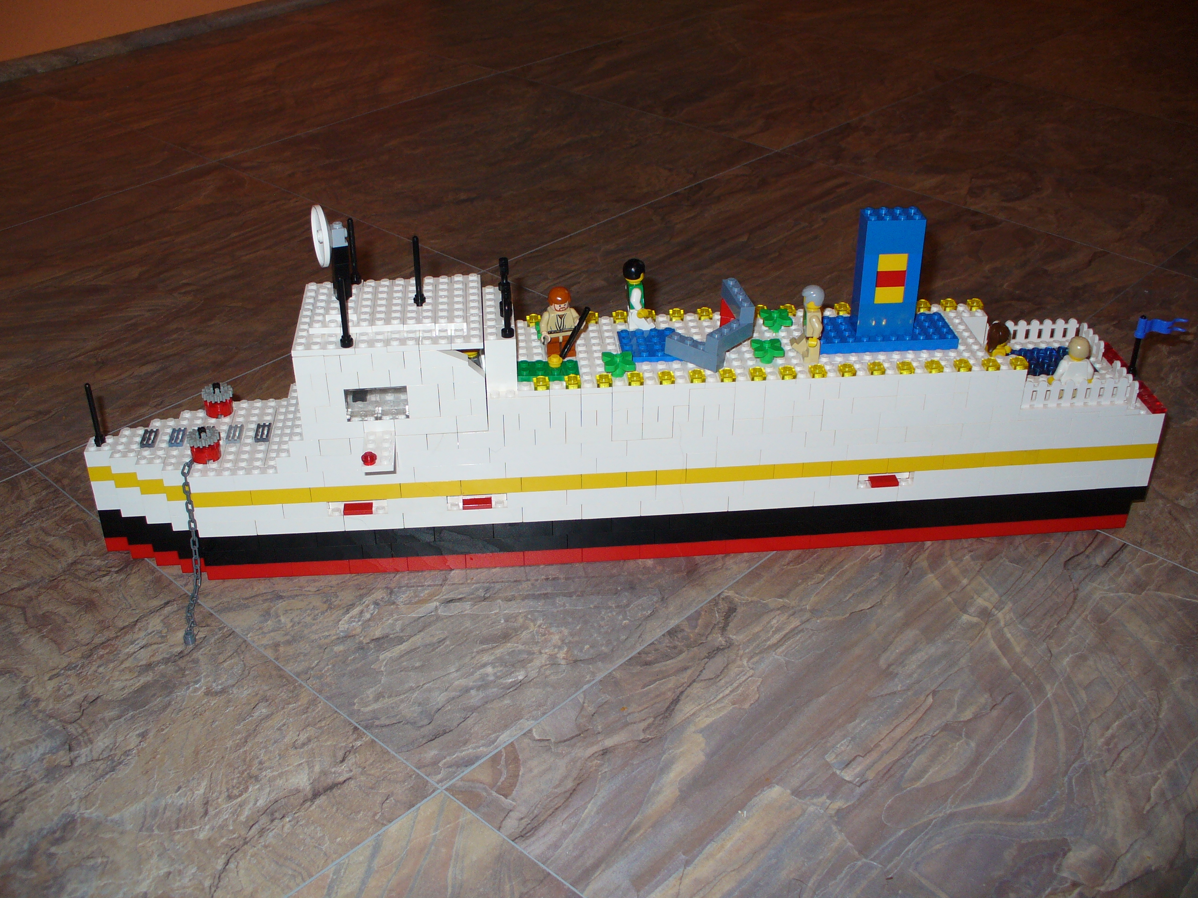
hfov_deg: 50.1
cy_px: 449
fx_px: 1281
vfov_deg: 38.7
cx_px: 599
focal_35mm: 37
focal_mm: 6.1
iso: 100
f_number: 2.8
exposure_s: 1/60
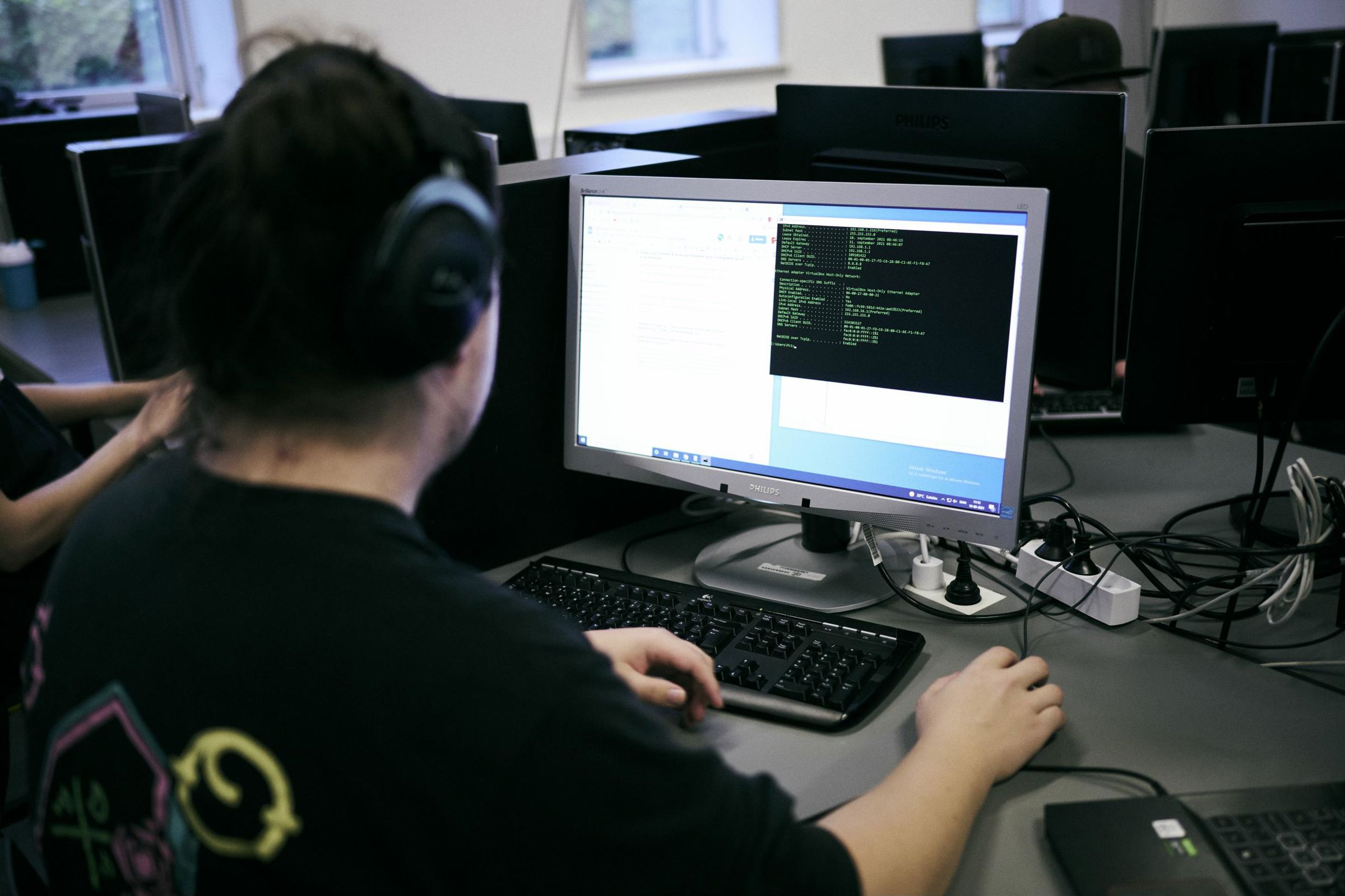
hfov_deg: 54.4
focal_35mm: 35
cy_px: 448
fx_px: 1308
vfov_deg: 37.9
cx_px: 672
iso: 500
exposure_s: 1/125
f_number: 1.8
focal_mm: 35
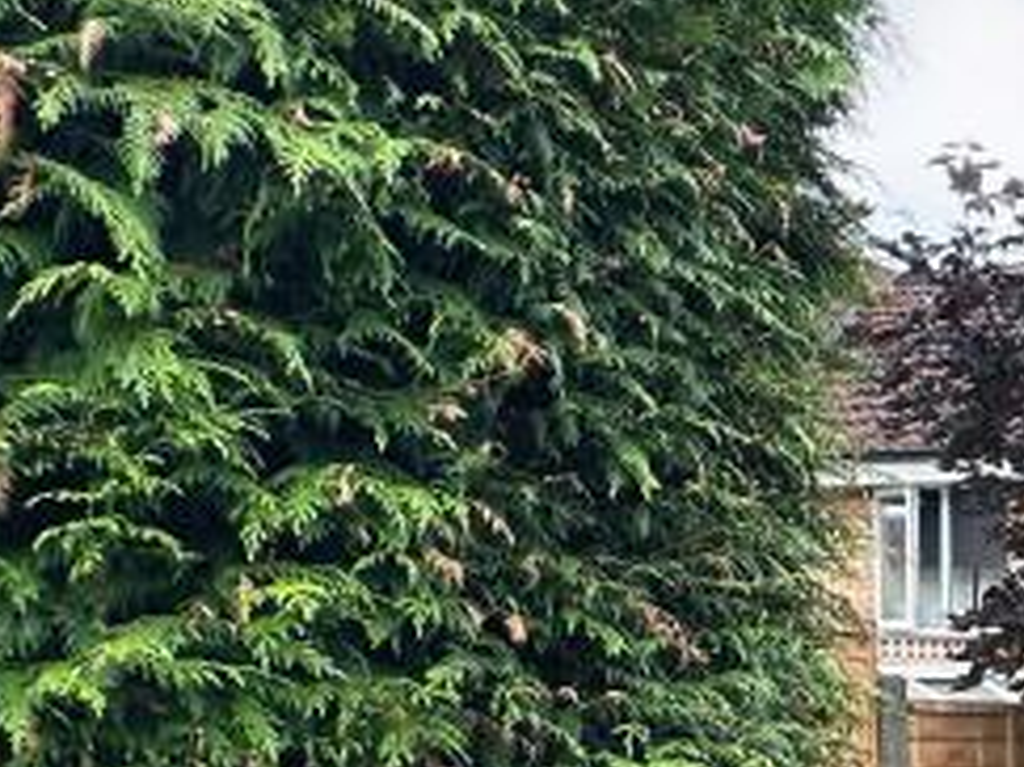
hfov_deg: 23.6
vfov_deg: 24.0
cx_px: 1656
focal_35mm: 59
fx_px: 1744
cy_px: 716
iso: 40
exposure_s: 1/223
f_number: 2.2
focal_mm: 2.22
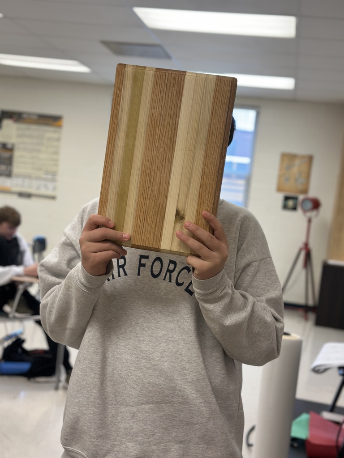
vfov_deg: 39.7
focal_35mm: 48
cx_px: 172
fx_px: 636
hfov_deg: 30.3
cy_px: 229
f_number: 1.78
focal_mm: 6.86
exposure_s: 1/120
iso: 100
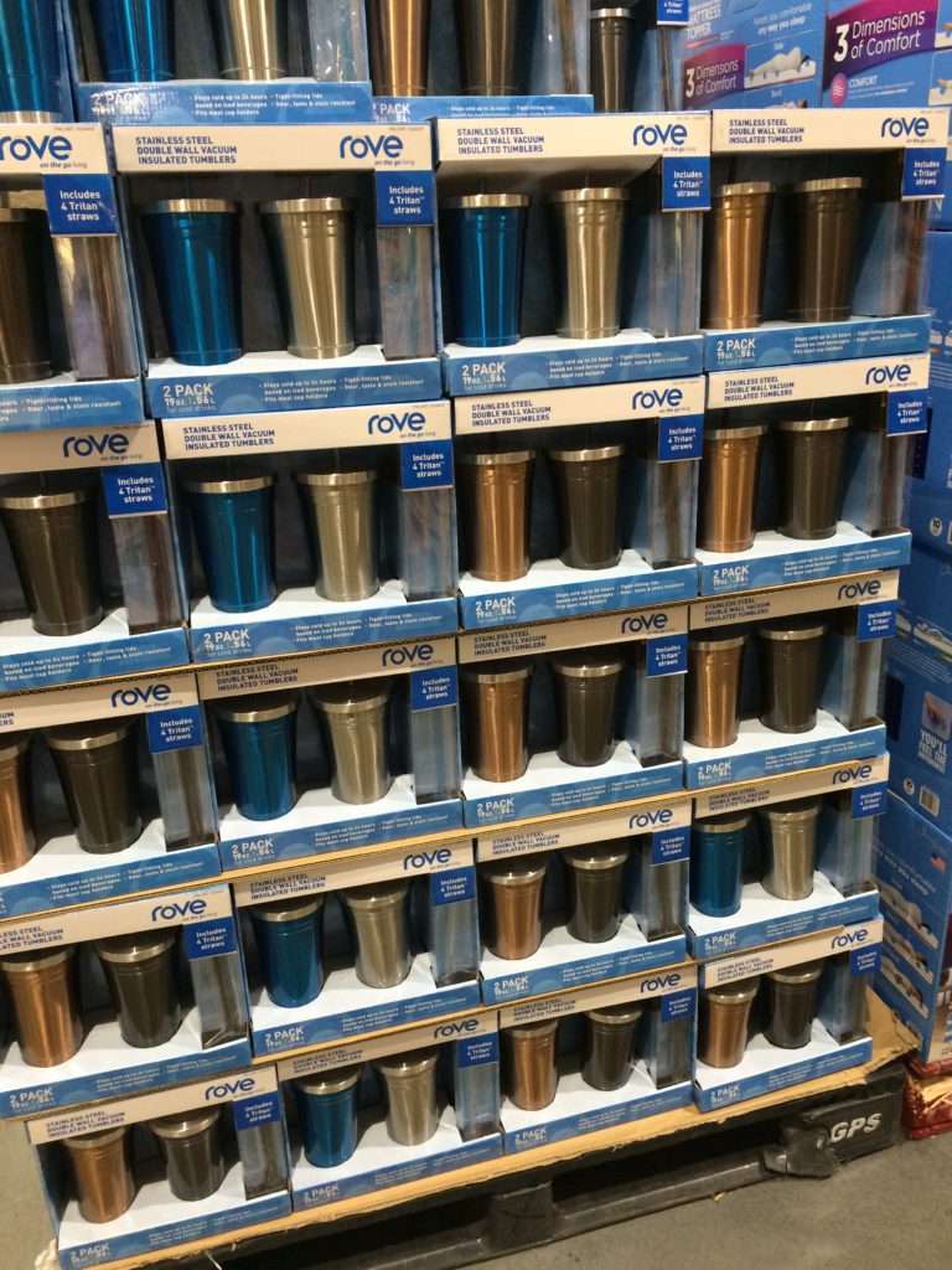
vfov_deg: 61.7
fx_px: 1063
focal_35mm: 29
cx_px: 476
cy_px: 635
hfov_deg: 48.2
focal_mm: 4.15
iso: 160
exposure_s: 1/30
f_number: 2.2
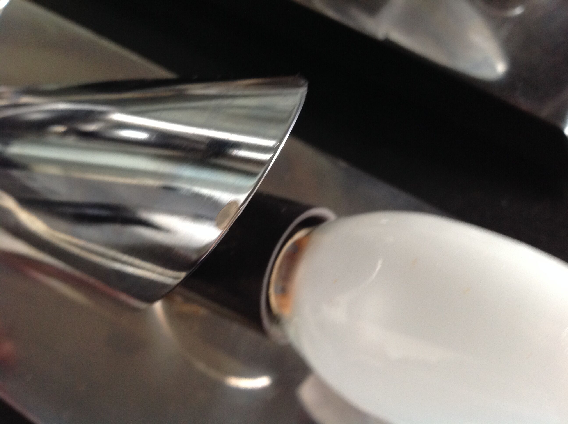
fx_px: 573
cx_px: 284
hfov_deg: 52.7
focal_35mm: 35
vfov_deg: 40.6
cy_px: 212
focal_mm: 4.28
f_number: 2.4
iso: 200
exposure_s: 1/15
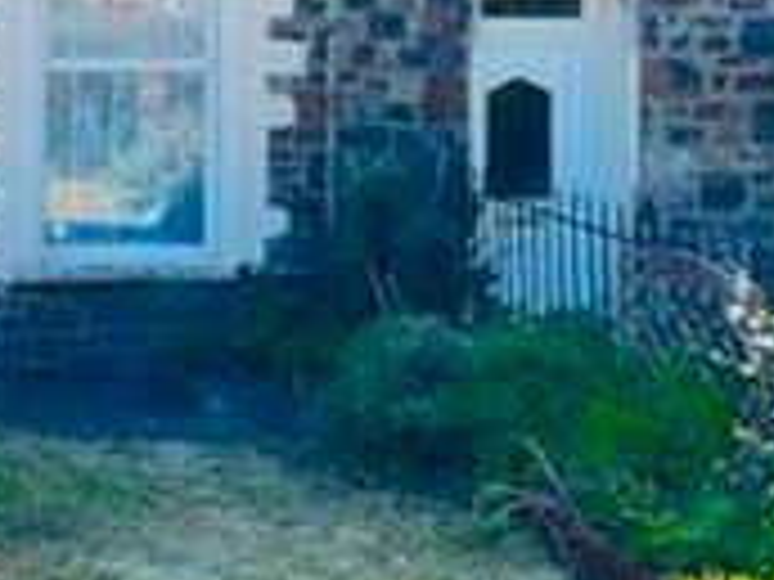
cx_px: -112
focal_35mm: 53
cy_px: -20
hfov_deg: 31.4
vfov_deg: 25.9
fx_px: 1185
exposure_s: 1/157
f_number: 1.8
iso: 32
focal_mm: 1.57
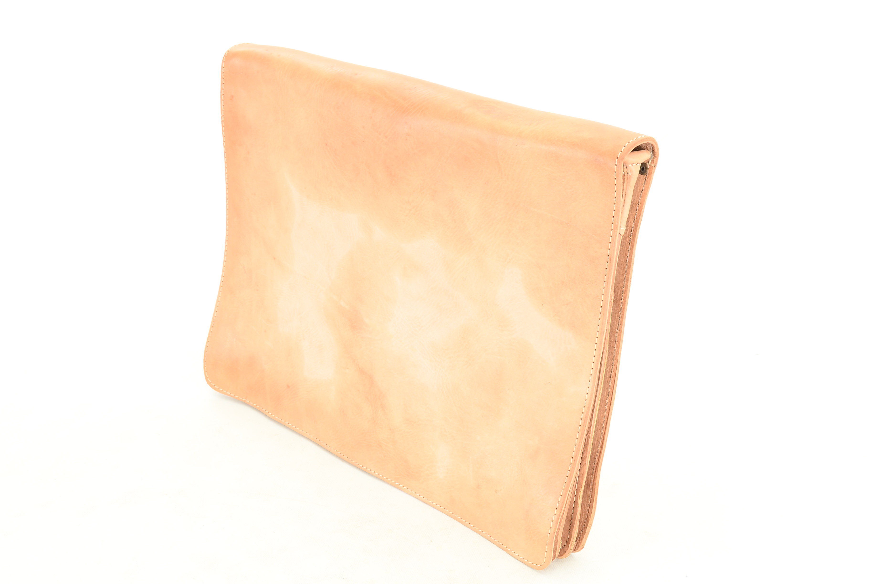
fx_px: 1284
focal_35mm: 52
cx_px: 441
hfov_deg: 37.9
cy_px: 292
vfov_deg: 25.6
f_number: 10
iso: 320
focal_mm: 35
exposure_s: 1/60
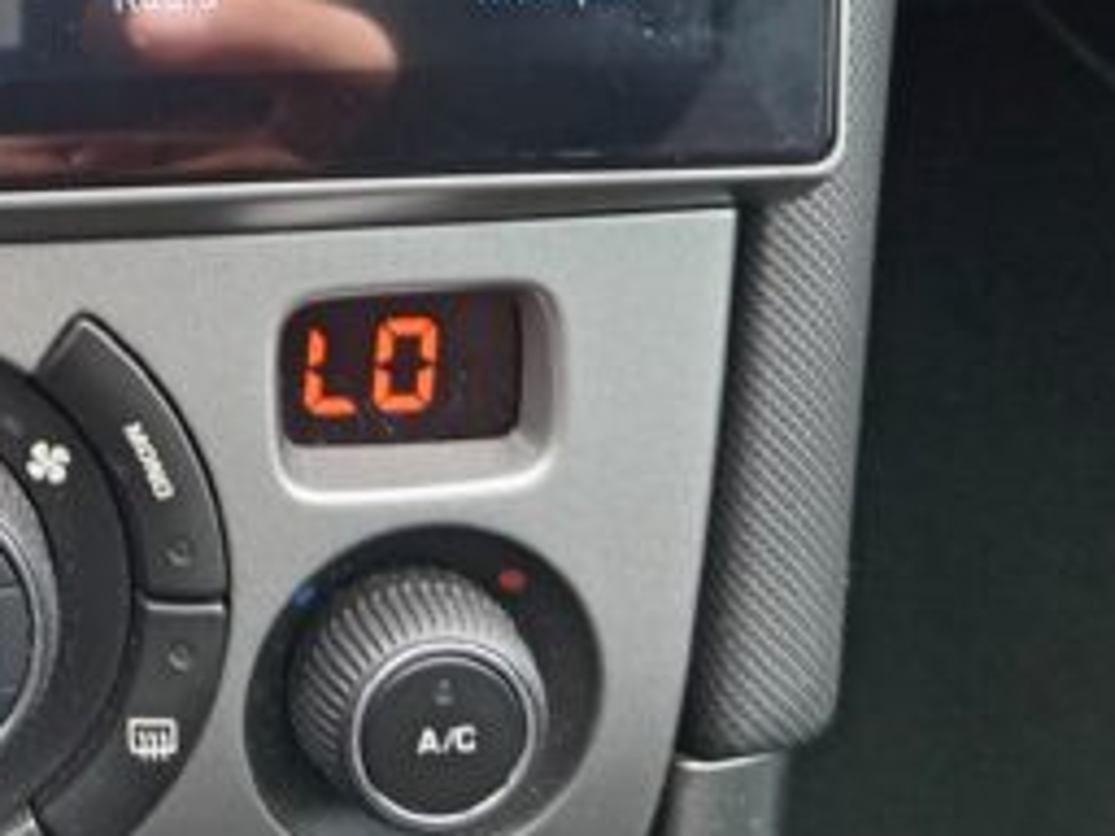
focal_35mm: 78
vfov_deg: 17.8
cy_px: -209
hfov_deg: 23.4
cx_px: -126
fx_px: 2512
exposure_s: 1/33.3
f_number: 1.8
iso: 195
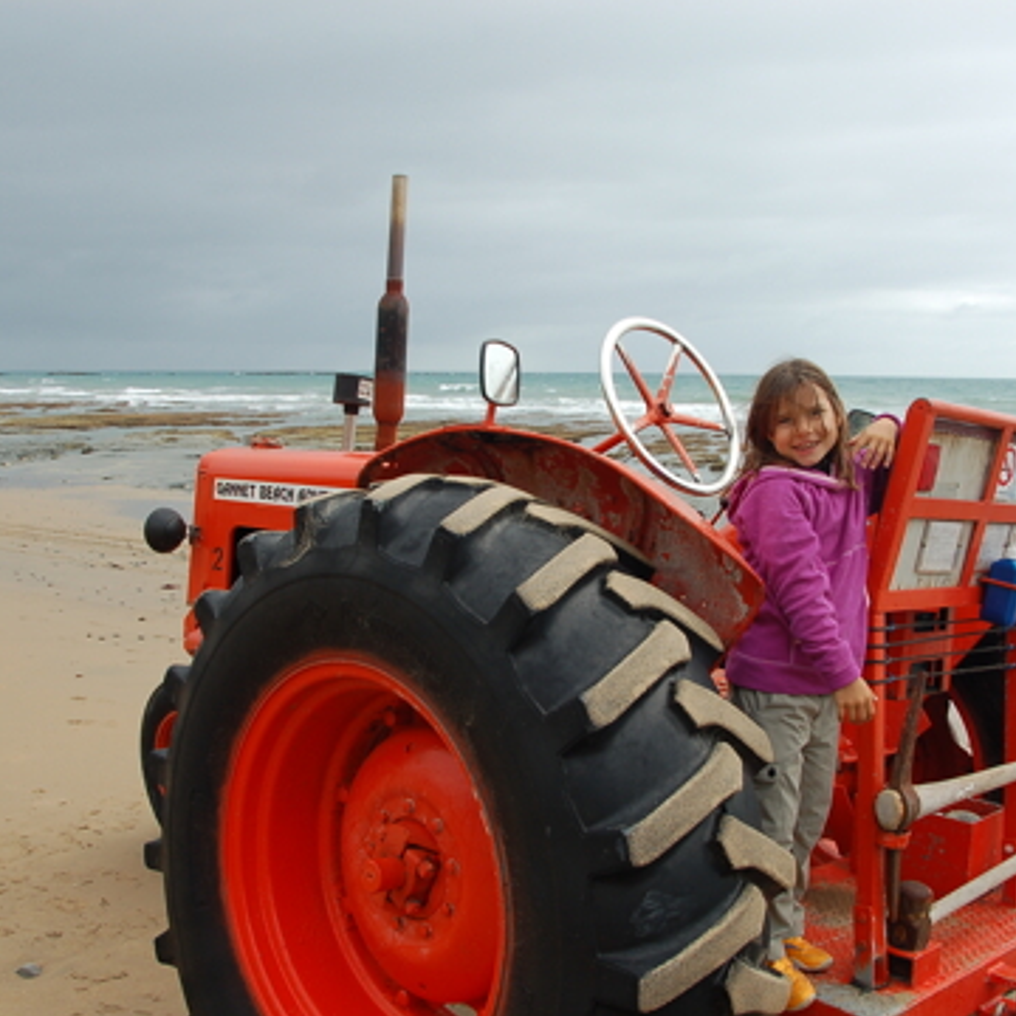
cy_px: 511
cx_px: 536
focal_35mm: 35
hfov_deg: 47.2
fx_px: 1162
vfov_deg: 47.2
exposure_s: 1/250
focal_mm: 18
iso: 200
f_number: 8
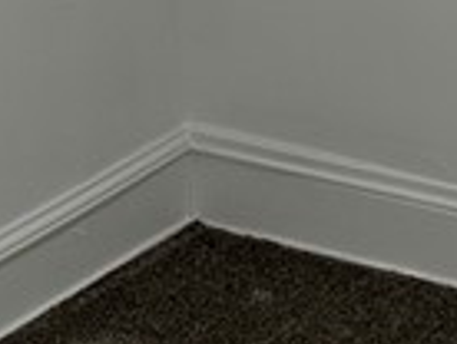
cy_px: -321
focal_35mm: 178
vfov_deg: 8.0
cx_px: 315
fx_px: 2354
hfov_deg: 11.1
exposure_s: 1/120
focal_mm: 6.86
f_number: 1.78
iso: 80
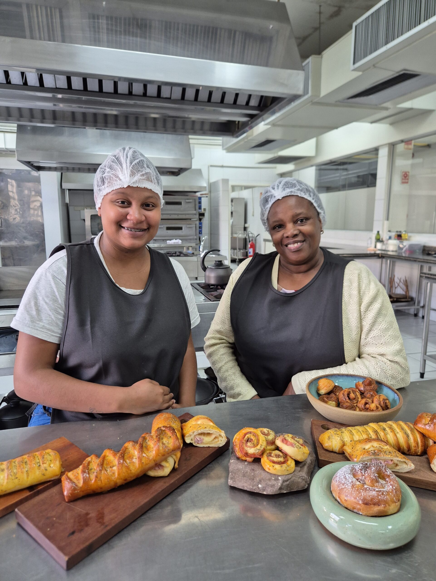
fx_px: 386
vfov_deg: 73.9
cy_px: 290
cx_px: 218
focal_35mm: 23
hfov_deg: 58.9
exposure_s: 1/120
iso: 250
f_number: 1.8
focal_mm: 5.4
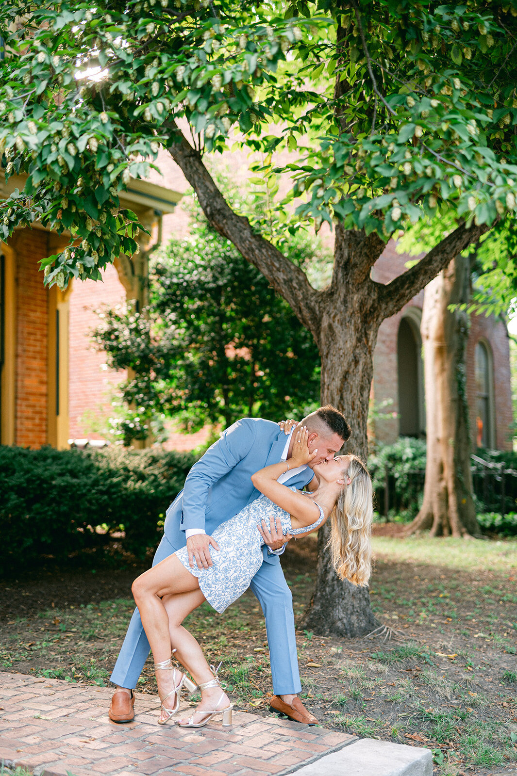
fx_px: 1078
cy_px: 388
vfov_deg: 39.6
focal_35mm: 50
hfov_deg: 27.0
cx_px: 258
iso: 400
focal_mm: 50
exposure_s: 1/200
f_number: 1.8
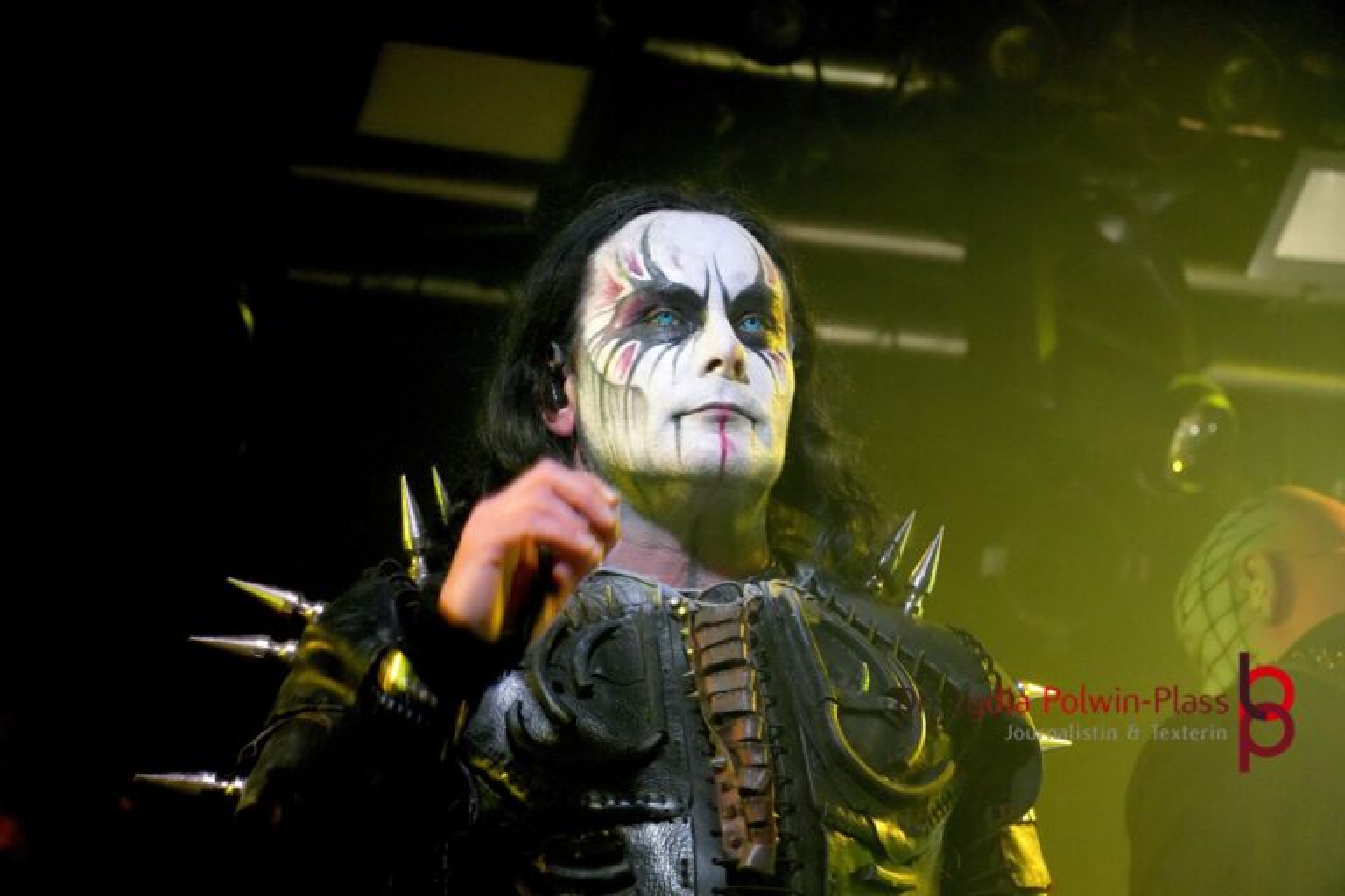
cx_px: 672
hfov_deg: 20.0
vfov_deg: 13.4
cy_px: 448
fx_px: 3811
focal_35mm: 102
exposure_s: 1/125
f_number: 5
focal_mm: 68
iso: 4000
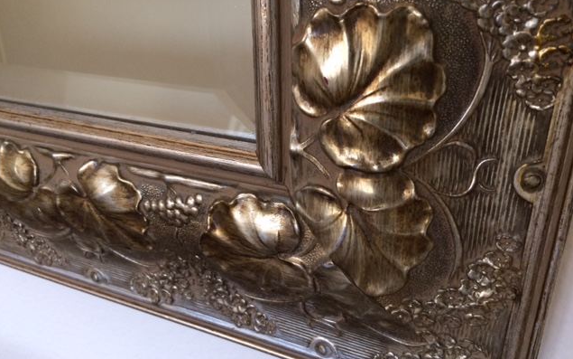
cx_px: 285
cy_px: 164
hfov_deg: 61.2
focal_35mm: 31
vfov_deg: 40.6
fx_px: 484
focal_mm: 4.15
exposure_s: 1/30
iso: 64
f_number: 2.2
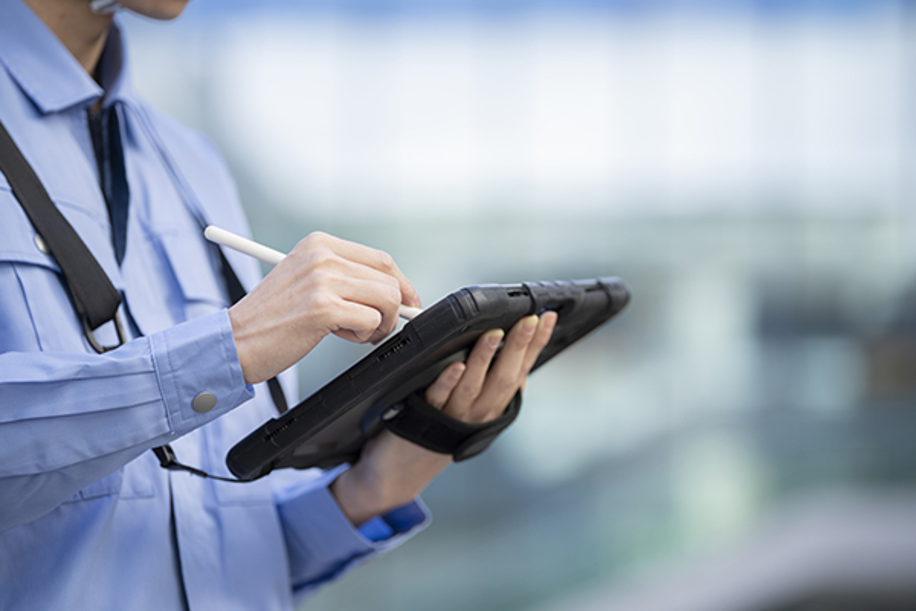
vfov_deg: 10.3
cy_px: 306
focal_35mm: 133
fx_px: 3384
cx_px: 458
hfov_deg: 15.4
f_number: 2.8
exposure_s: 1/320
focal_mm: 133
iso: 100
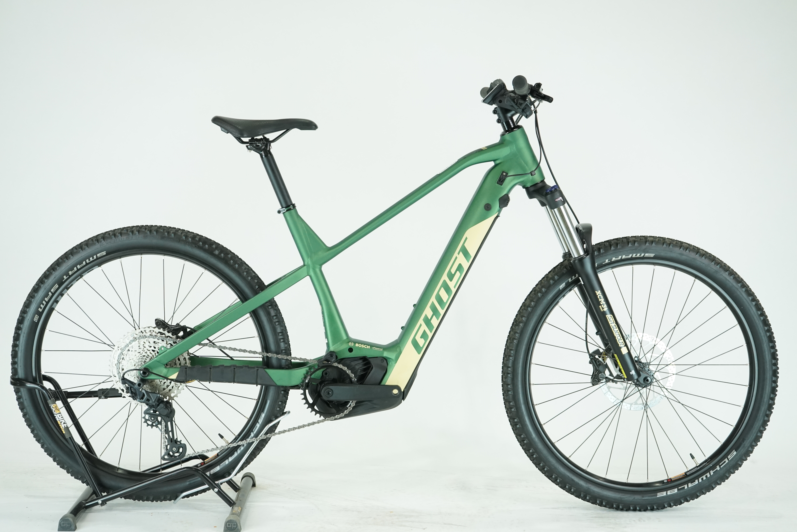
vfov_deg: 24.2
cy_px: 266
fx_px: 1240
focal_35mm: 56
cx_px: 398
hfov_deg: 35.6
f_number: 5.6
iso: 1600
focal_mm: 56
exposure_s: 1/200
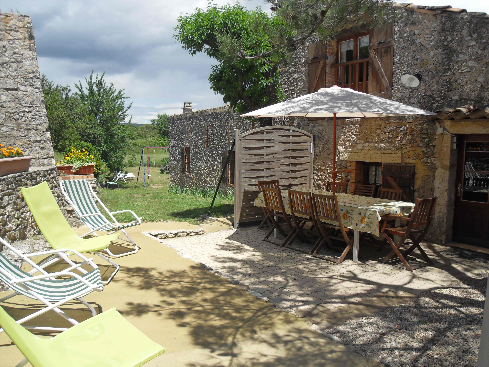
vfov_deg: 49.7
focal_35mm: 28
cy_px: 184
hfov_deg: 63.4
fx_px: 396
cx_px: 244
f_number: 7.1
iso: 80
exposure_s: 1/180
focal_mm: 6
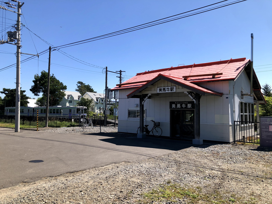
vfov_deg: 49.7
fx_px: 220
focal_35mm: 28
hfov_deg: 63.4
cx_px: 136
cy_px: 102
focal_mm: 3.99
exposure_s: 1/1869
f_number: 1.8
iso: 20
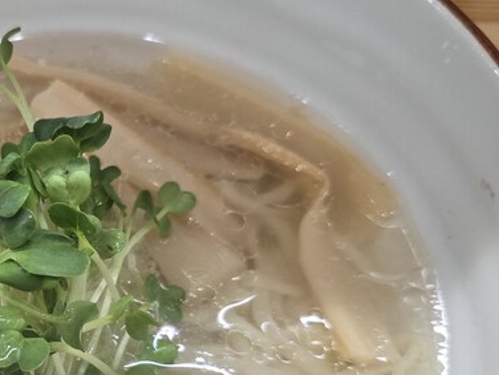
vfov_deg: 26.3
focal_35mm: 55
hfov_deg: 32.3
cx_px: 7
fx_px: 793
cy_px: 271
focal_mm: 6.3
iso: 200
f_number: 1.7
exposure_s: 1/120
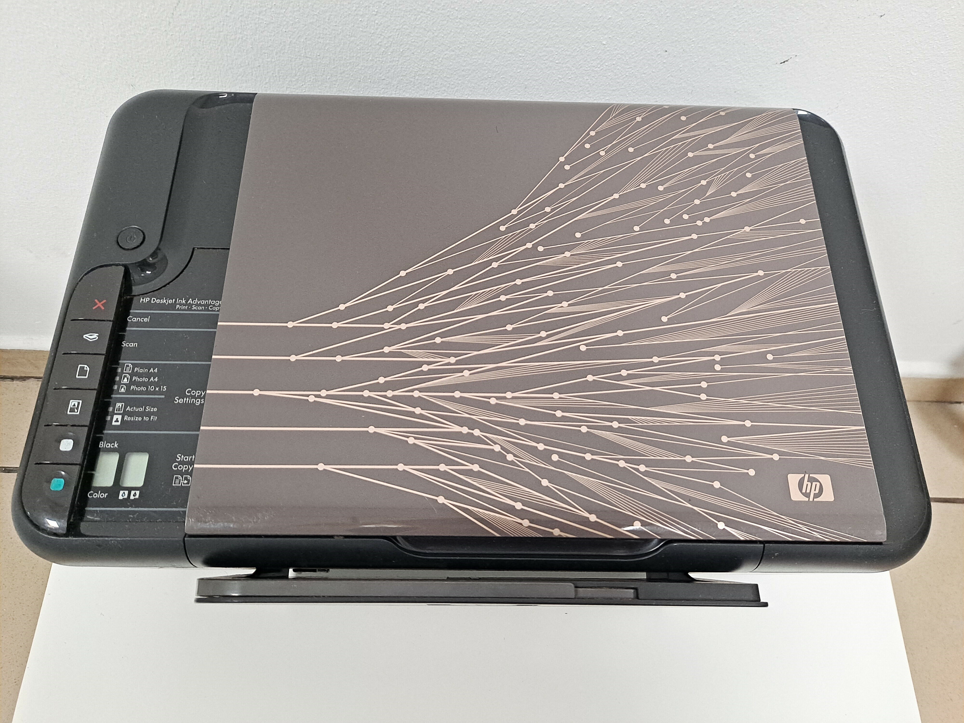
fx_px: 696
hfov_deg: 69.4
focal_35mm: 25
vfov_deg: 54.9
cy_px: 362
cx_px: 482
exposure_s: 1/50
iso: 320
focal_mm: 4.6
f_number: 2
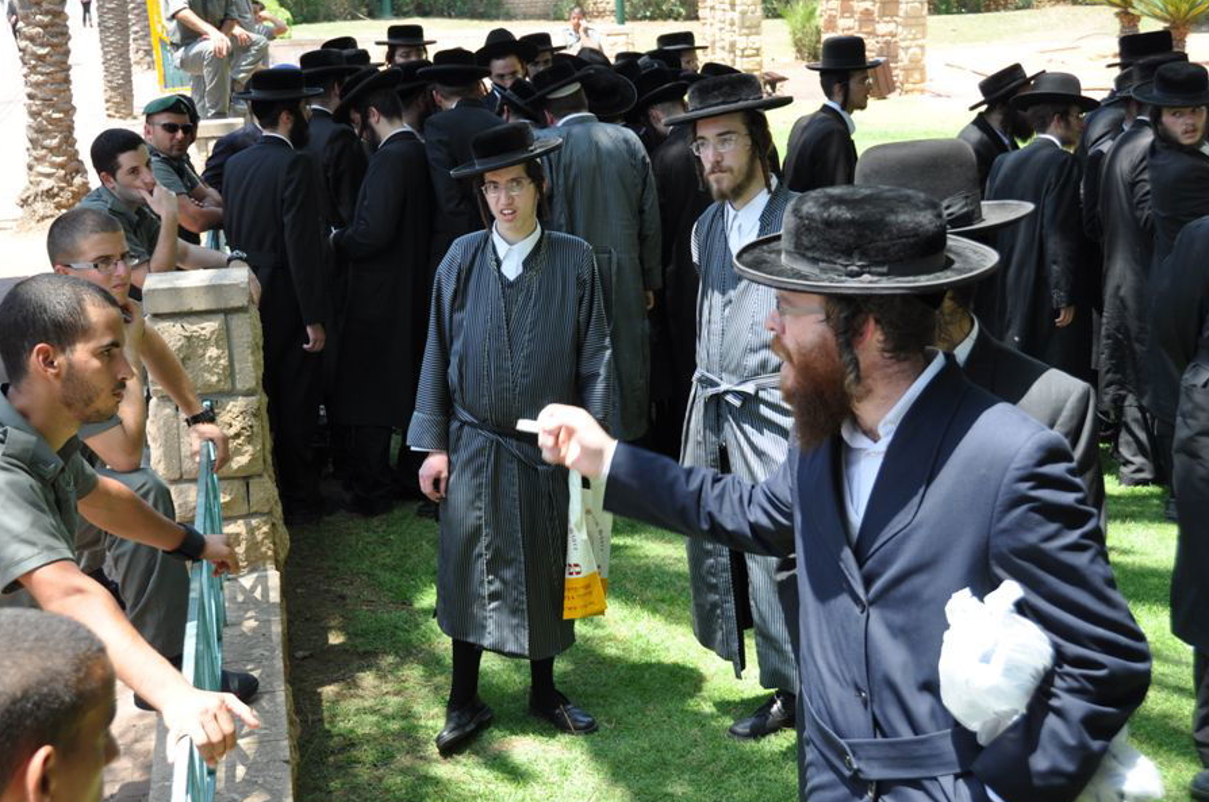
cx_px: 521
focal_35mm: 55
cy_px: 388
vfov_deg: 24.5
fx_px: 1844
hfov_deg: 36.2
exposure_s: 1/200
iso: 200
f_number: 7.1
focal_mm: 32
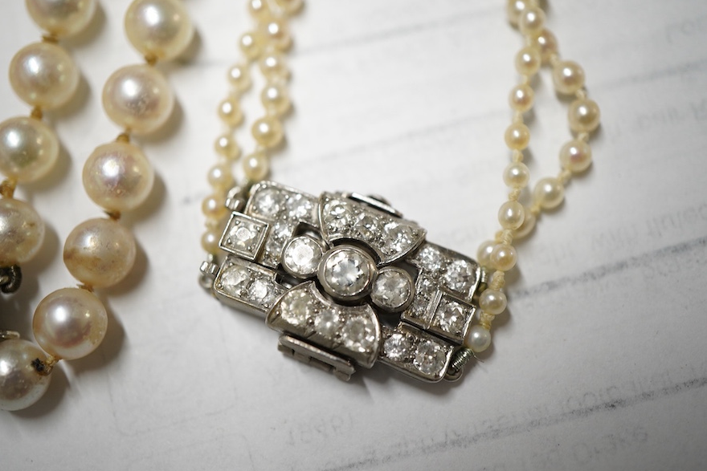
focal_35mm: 46
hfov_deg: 42.7
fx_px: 903
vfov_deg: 29.3
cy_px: 233
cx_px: 347
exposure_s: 1/125
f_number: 5
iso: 1000
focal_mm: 30
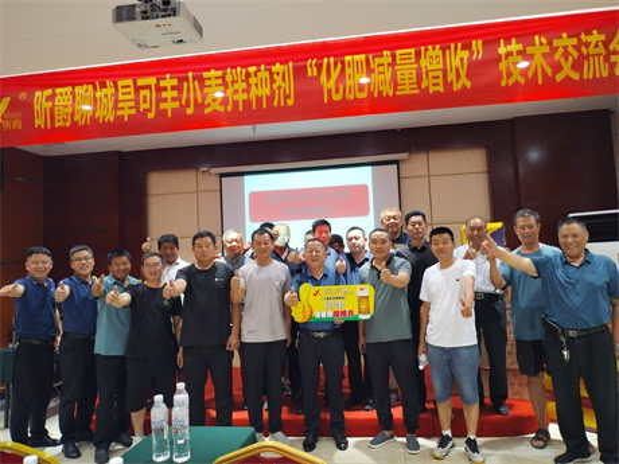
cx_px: 310
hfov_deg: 67.3
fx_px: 465
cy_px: 232
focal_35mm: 26
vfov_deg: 53.1
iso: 689
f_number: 1.8
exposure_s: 1/25
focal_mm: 4.75
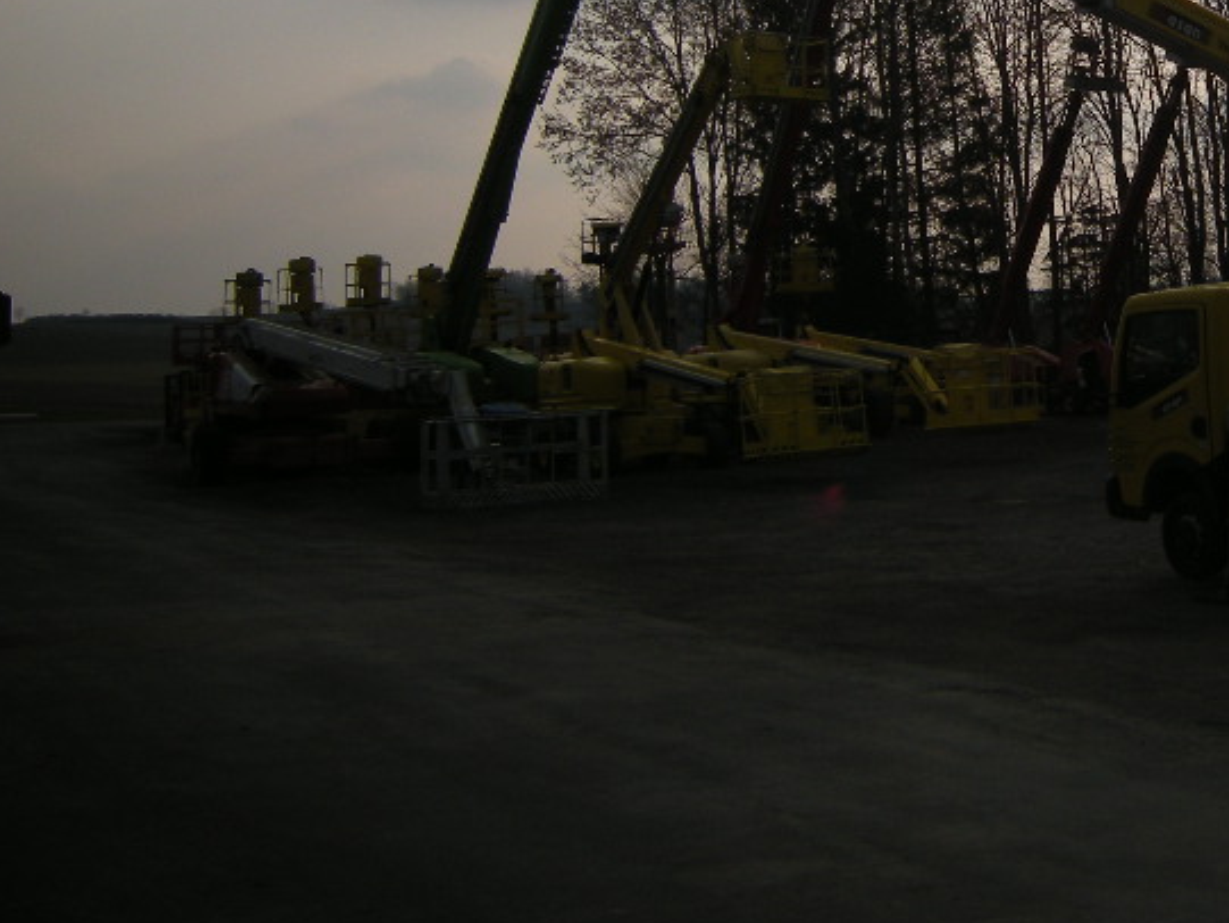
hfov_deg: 34.0
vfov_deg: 26.6
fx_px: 1882
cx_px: 1127
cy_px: 82
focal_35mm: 53
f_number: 5.6
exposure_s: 1/737
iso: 64
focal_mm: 4.7
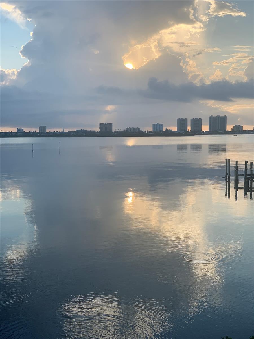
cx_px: 127
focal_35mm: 52
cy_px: 170
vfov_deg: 36.8
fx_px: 509
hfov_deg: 28.0
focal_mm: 6
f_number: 2.4
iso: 16
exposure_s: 1/773
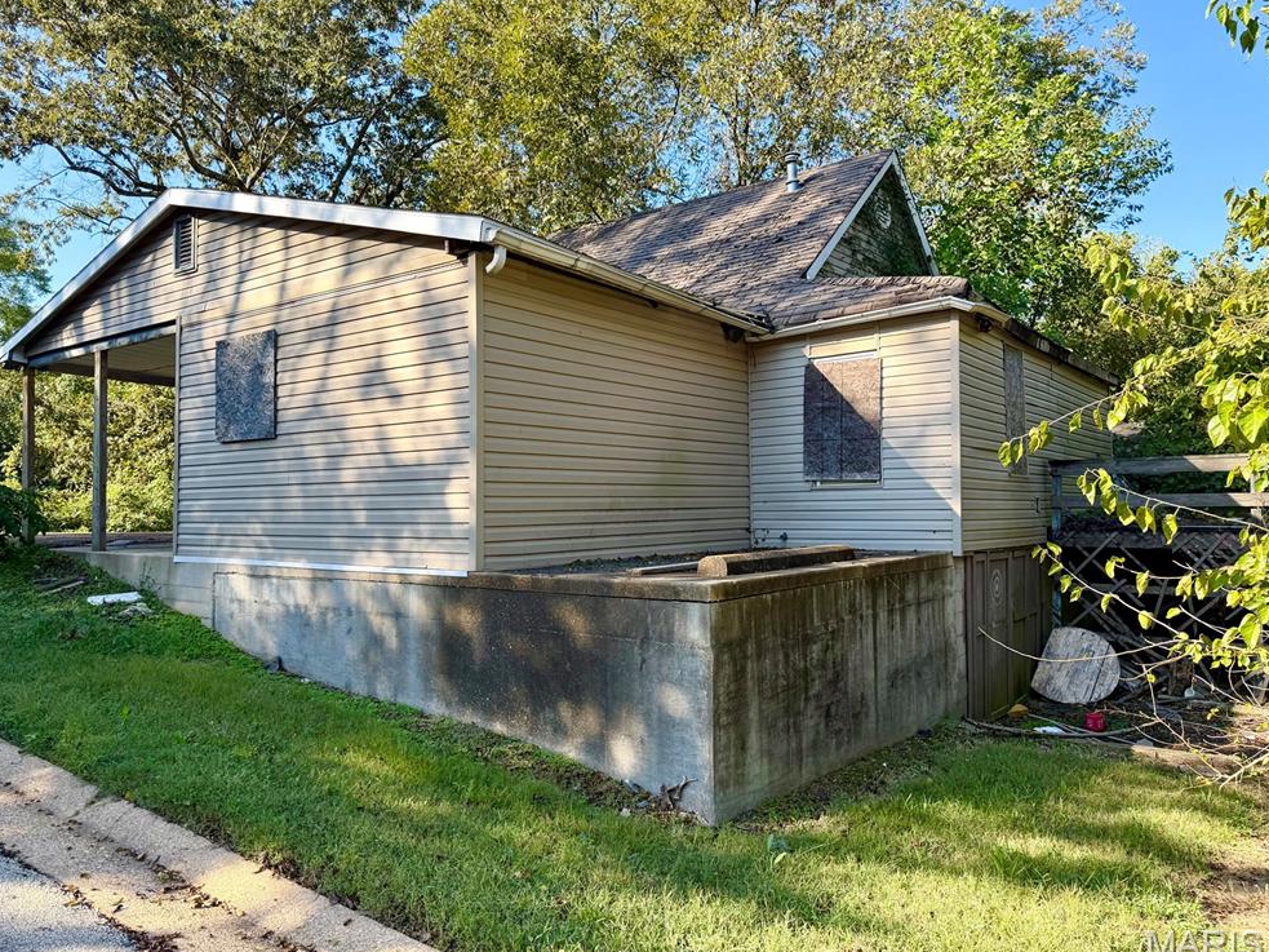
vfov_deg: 54.9
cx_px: 614
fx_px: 916
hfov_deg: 69.4
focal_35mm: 25
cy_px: 475
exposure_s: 1/1314
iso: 100
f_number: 1.78
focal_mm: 6.76
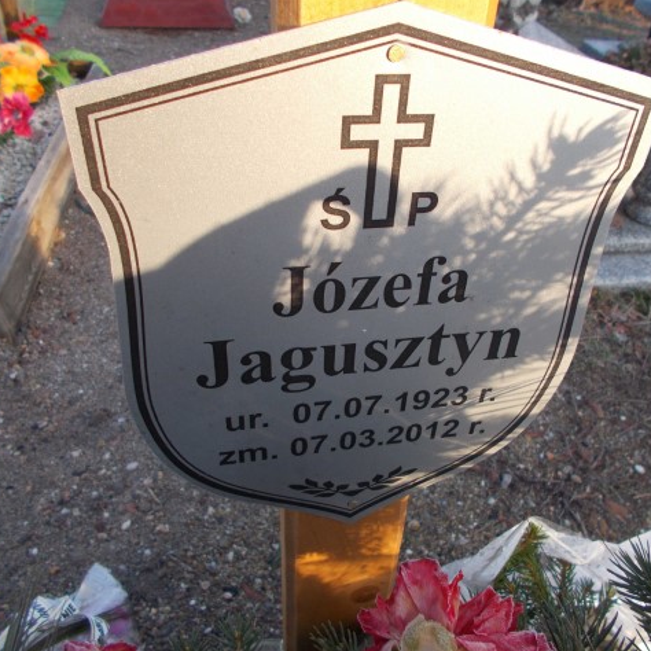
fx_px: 660
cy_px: 323
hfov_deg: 52.5
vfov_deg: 52.5
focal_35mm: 31
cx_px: 356
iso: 80
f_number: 3.2
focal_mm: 4.6
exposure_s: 1/160
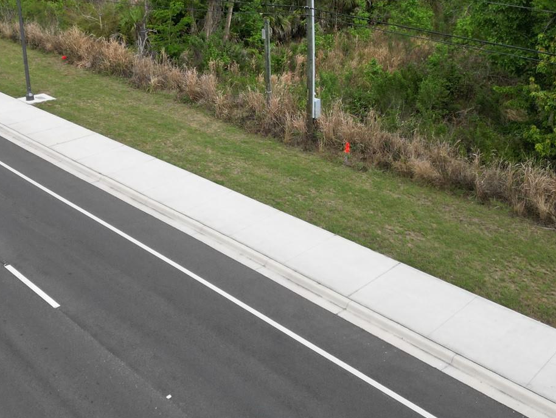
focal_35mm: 42
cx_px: 274
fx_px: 675
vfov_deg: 33.5
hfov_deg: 44.8
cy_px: 89
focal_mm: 6.72
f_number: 1.7
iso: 150
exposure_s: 1/2500
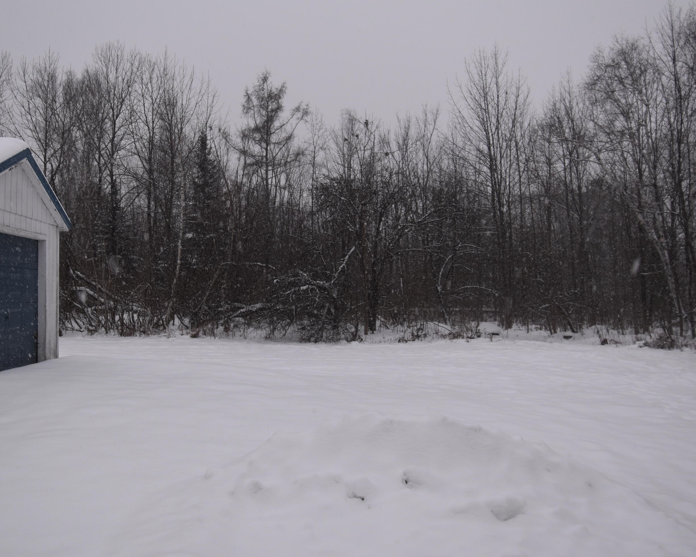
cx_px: 322
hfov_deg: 57.1
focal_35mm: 31
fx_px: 639
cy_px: 278
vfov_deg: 47.1
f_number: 7.1
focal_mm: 18
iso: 400
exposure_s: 1/200
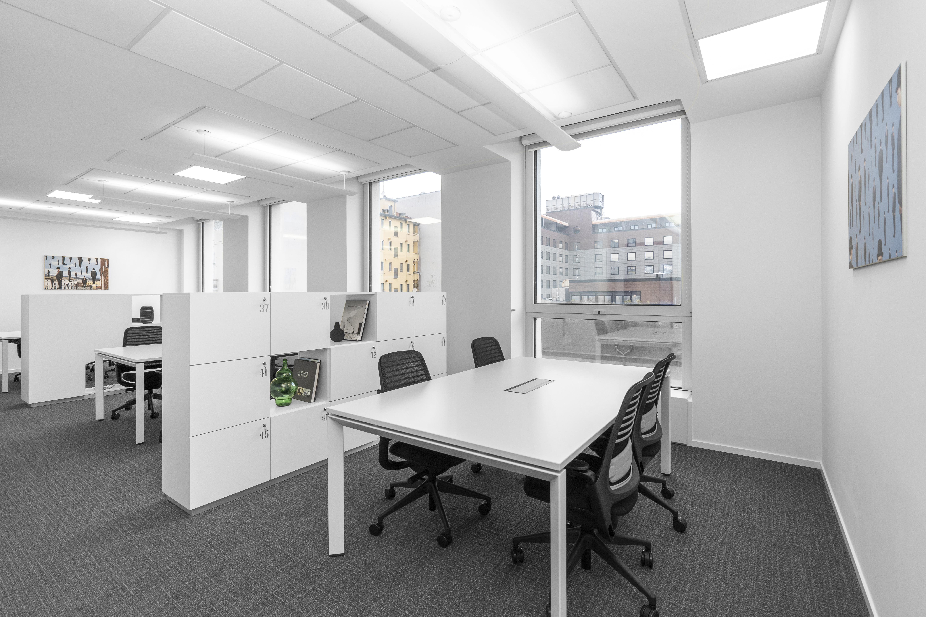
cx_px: 463
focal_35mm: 16
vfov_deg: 73.7
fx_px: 412
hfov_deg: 96.7
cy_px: 308
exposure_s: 1/60
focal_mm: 16
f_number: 8
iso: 400
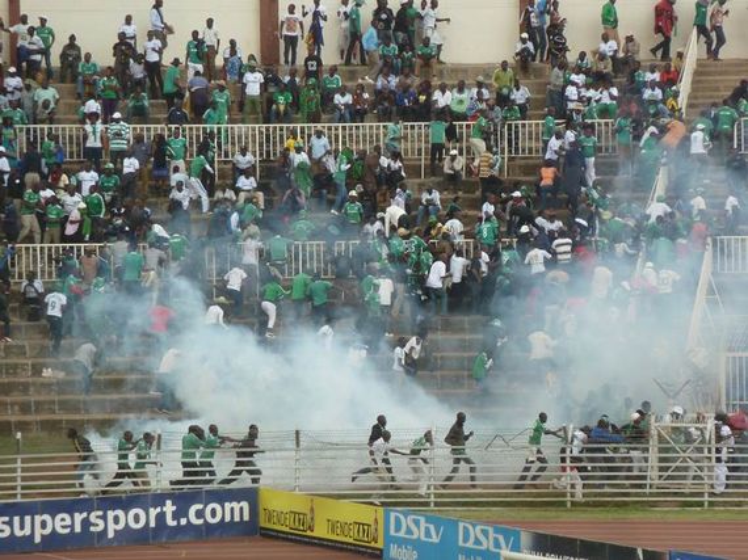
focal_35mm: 315
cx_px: 374
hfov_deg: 6.3
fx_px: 6804
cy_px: 280
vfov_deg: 4.7
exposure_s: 1/320
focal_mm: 49.2
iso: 160
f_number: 4.9
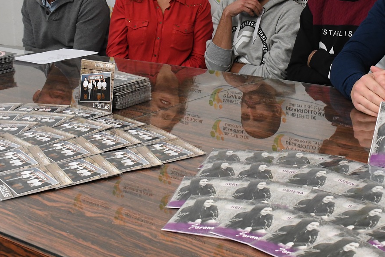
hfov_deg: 32.7
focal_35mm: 61
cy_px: 45
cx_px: 245
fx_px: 652
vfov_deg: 21.9
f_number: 8
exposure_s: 1/250
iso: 3200
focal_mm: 24
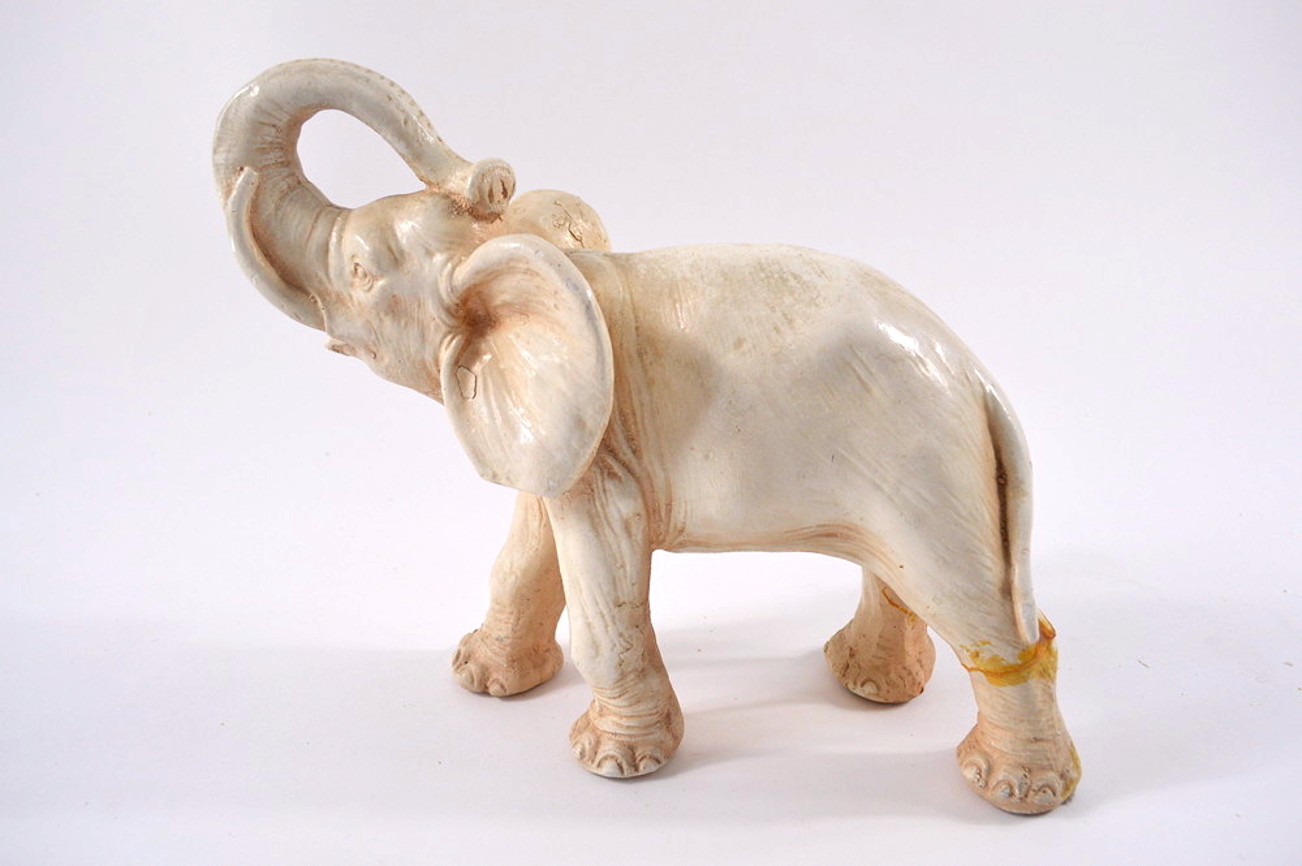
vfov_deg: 43.5
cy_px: 433
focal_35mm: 30
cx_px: 651
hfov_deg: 62.0
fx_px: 1084
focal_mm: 20
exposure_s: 1/125
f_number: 5.6
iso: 400
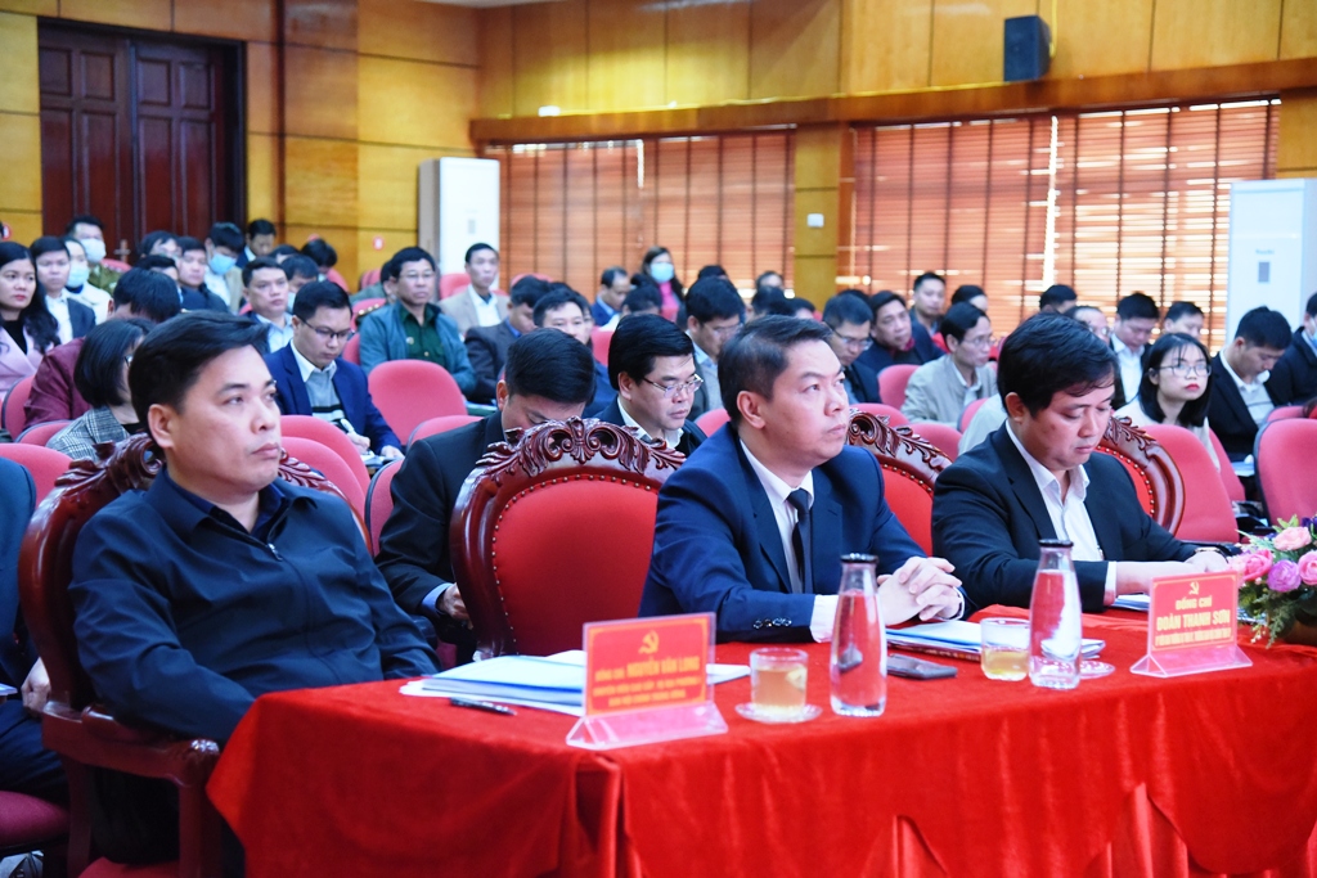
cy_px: 439
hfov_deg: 28.8
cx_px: 658
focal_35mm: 70
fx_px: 2561
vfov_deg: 19.5
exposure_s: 1/80
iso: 5600
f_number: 4
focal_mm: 70
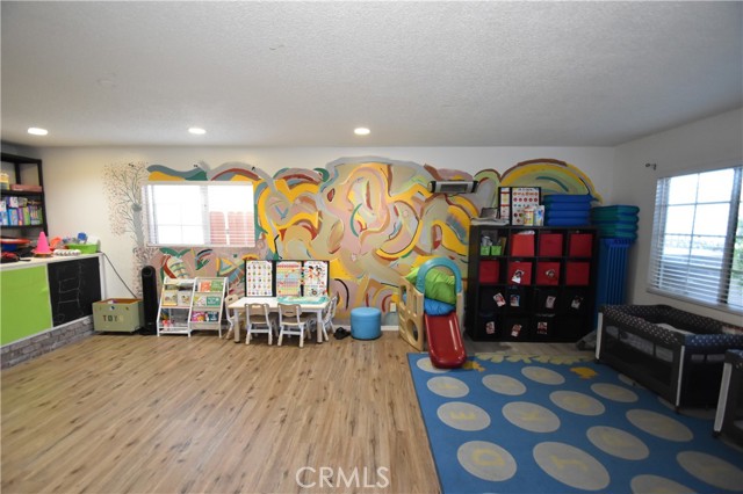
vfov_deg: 77.3
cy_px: 247
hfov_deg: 100.4
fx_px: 309
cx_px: 372
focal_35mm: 15
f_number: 3.5
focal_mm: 10
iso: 1800
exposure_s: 1/60
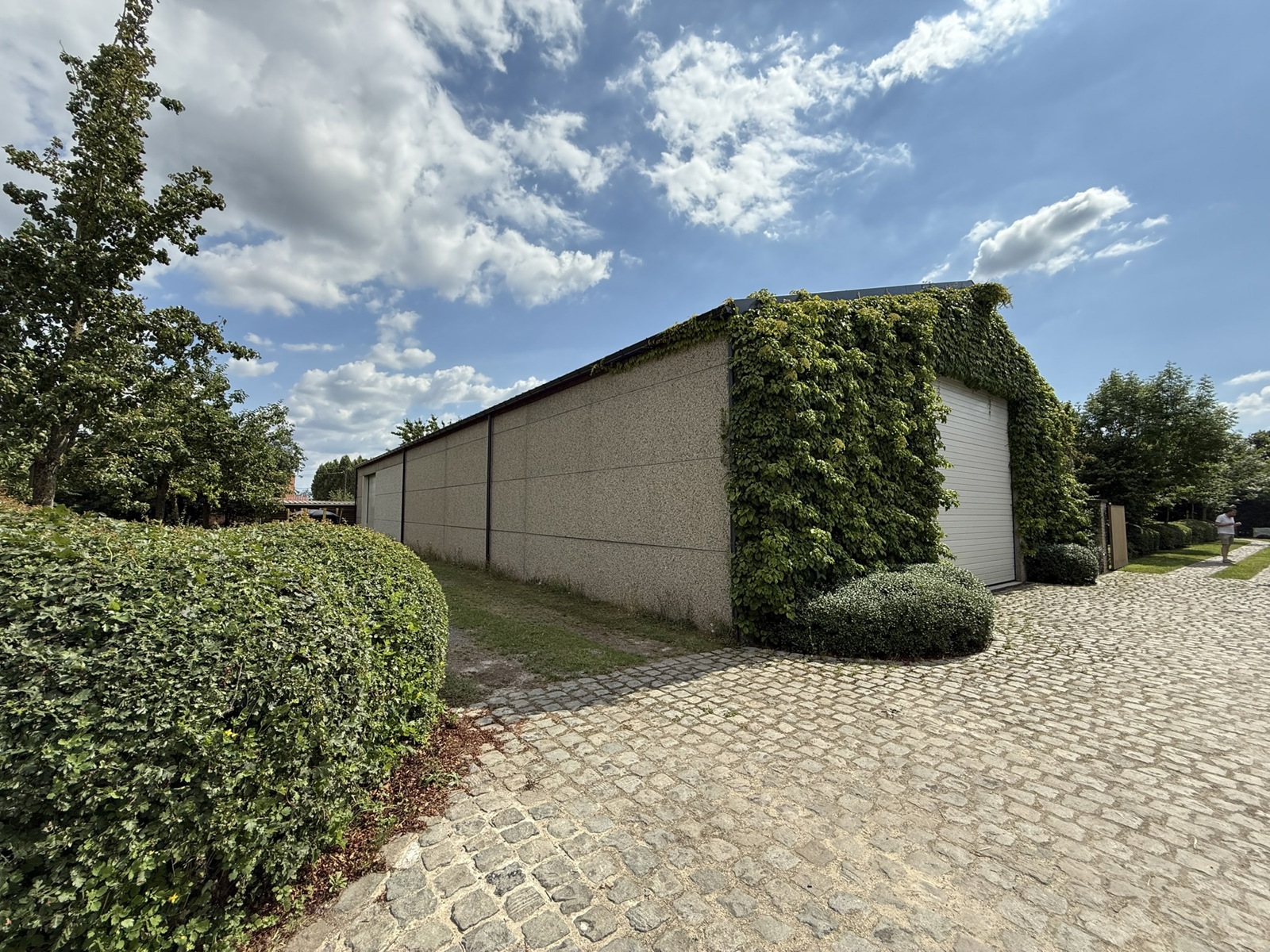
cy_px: 476
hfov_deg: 102.1
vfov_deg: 85.7
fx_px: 514
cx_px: 635
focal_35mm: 14
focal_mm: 2.22
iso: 50
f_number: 2.2
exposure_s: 1/2092
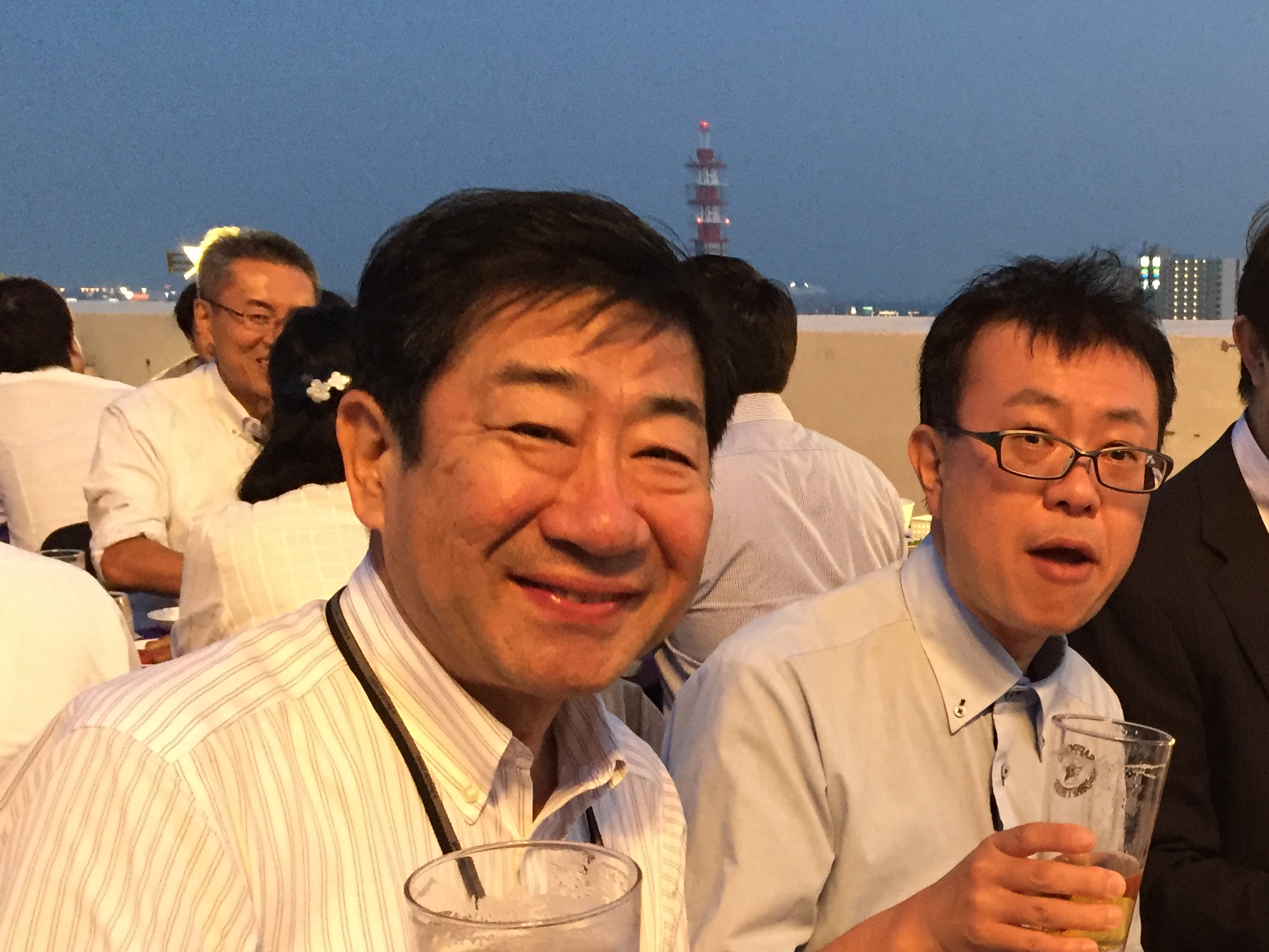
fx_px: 1796
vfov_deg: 28.9
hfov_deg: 37.3
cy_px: 793
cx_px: 1045
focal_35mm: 49
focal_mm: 4.15
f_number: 2.2
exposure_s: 1/17
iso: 250
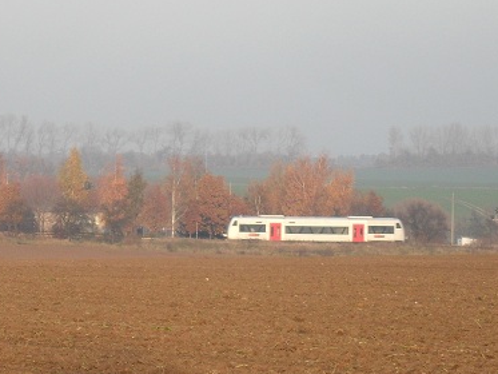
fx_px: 3238
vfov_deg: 6.6
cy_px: 319
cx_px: 300
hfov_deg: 8.8
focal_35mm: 225
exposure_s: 1/125
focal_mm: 18.6
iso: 100
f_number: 5.2
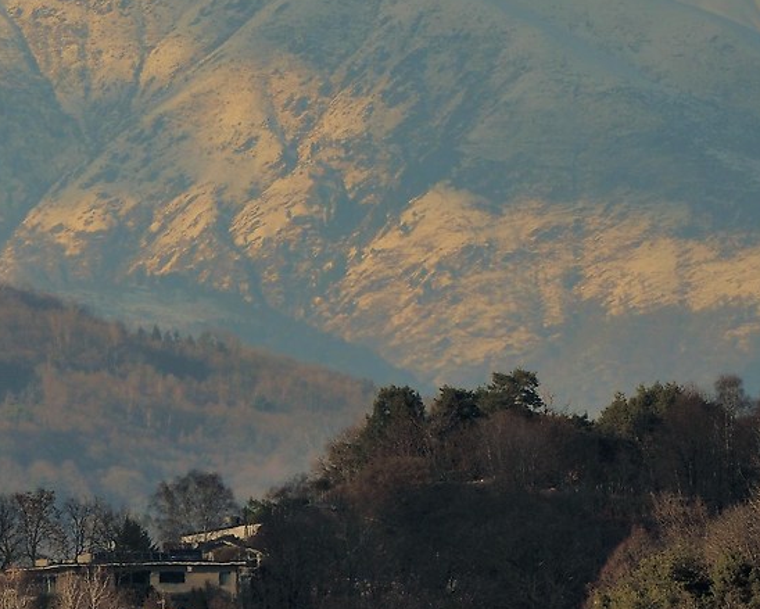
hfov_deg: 1.7
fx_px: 24958
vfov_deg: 1.4
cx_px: -204
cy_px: 227
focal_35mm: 1109
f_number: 8
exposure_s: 1/400
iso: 100
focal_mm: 270
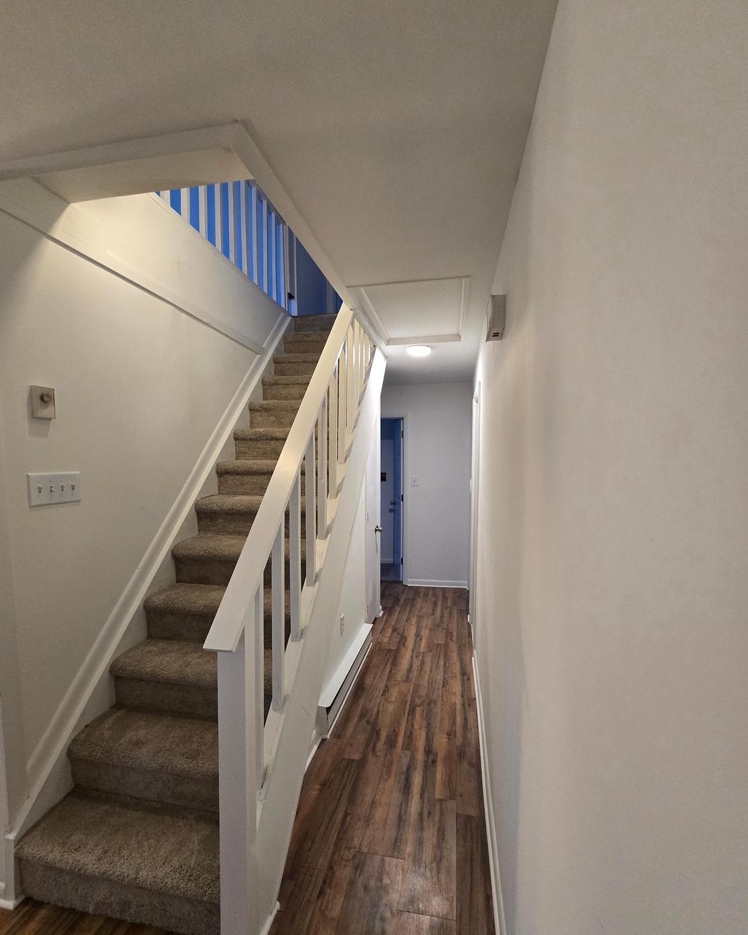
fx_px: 387
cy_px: 490
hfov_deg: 88.0
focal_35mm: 14
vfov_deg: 100.6
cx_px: 371
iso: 320
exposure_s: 1/60
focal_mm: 2.2
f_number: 2.2
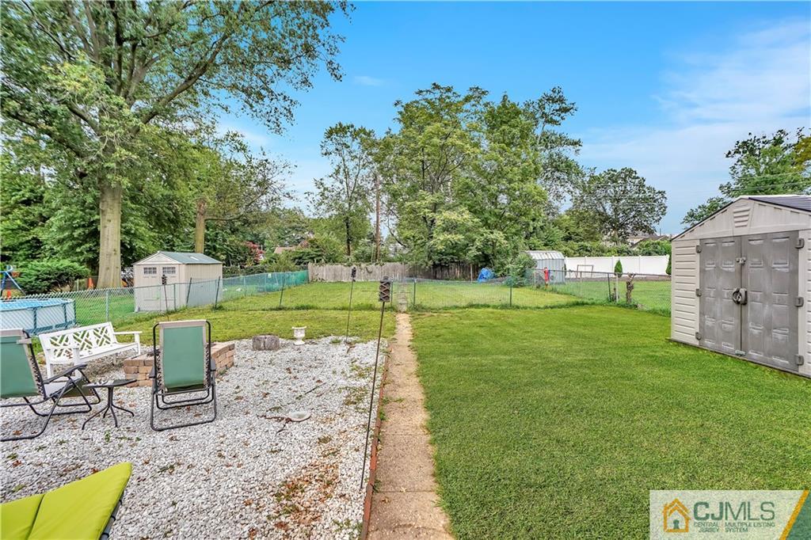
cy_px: 270
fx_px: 360
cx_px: 406
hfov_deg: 96.8
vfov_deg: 73.7
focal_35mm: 16
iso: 200
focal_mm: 16
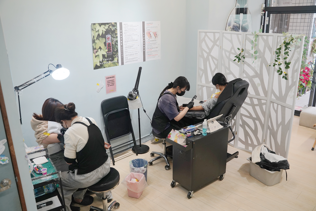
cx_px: 158
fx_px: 281
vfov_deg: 41.1
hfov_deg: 58.7
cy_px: 106
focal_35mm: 32
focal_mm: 32
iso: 1000
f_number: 4
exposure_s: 1/160
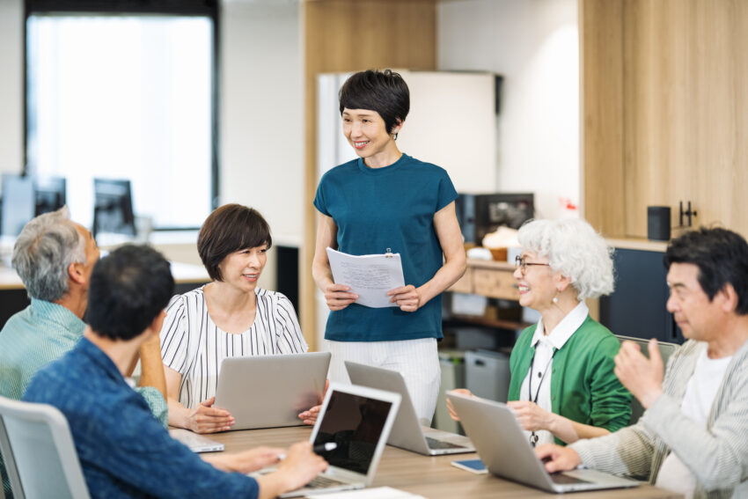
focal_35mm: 105
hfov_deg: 19.5
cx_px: 374
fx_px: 2182
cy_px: 250
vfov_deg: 13.0
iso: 320
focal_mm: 105
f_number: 1.8
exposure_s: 1/200
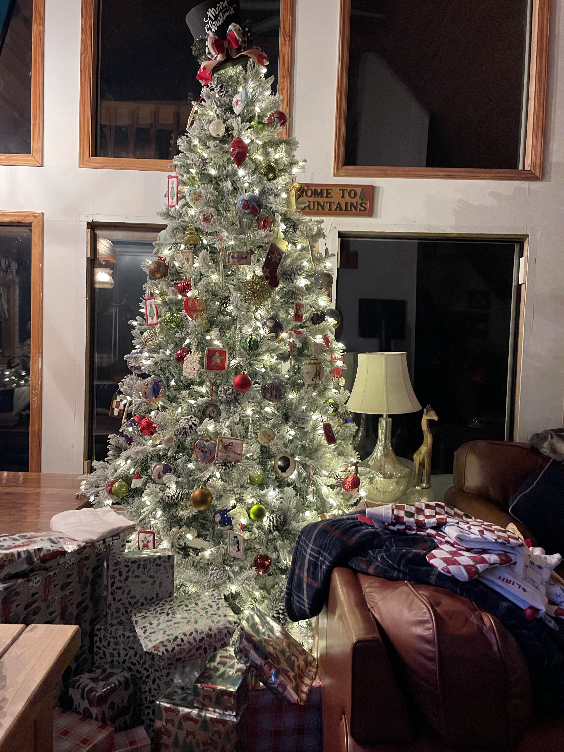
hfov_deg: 51.3
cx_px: 272
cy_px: 381
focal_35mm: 27
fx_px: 587
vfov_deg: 65.3
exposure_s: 1/30
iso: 500
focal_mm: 4.2
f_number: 1.6
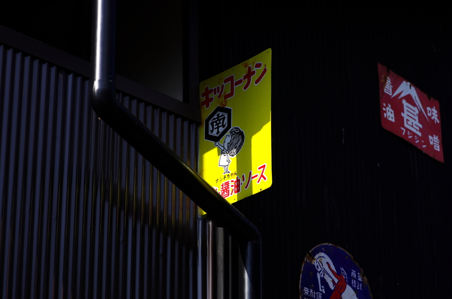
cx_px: 226
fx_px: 1315
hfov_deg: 19.5
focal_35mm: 105
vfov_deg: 13.0
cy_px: 150
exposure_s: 1/800
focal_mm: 70
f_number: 4
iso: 100
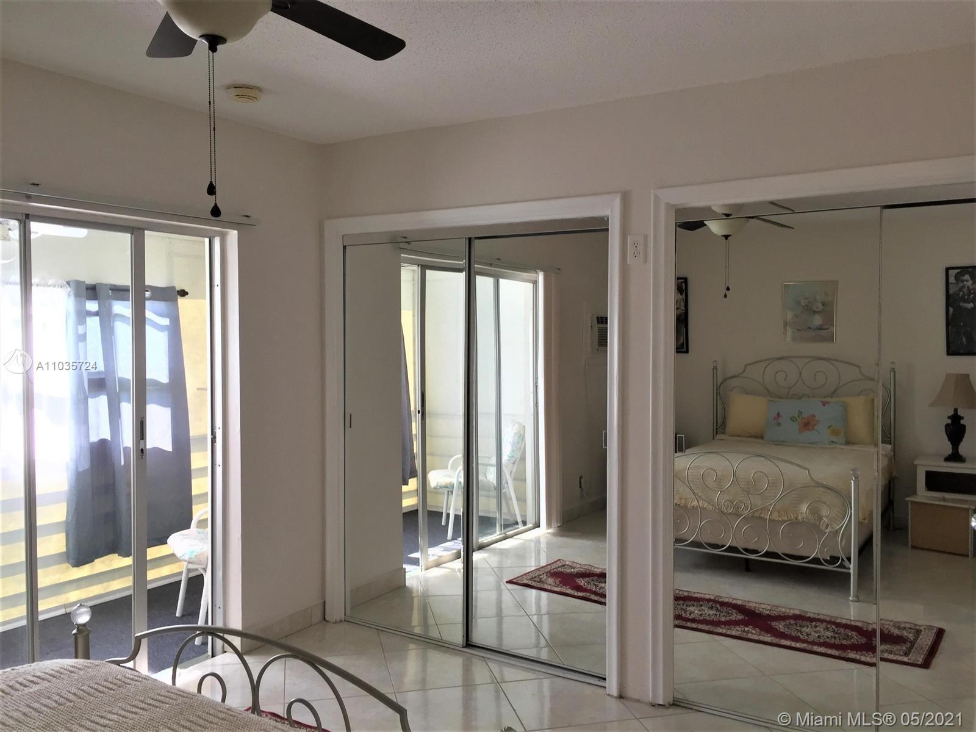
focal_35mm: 29
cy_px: 366
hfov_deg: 61.7
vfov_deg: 48.2
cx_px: 488
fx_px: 818
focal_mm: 4.15
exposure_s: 1/100
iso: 50
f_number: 2.2
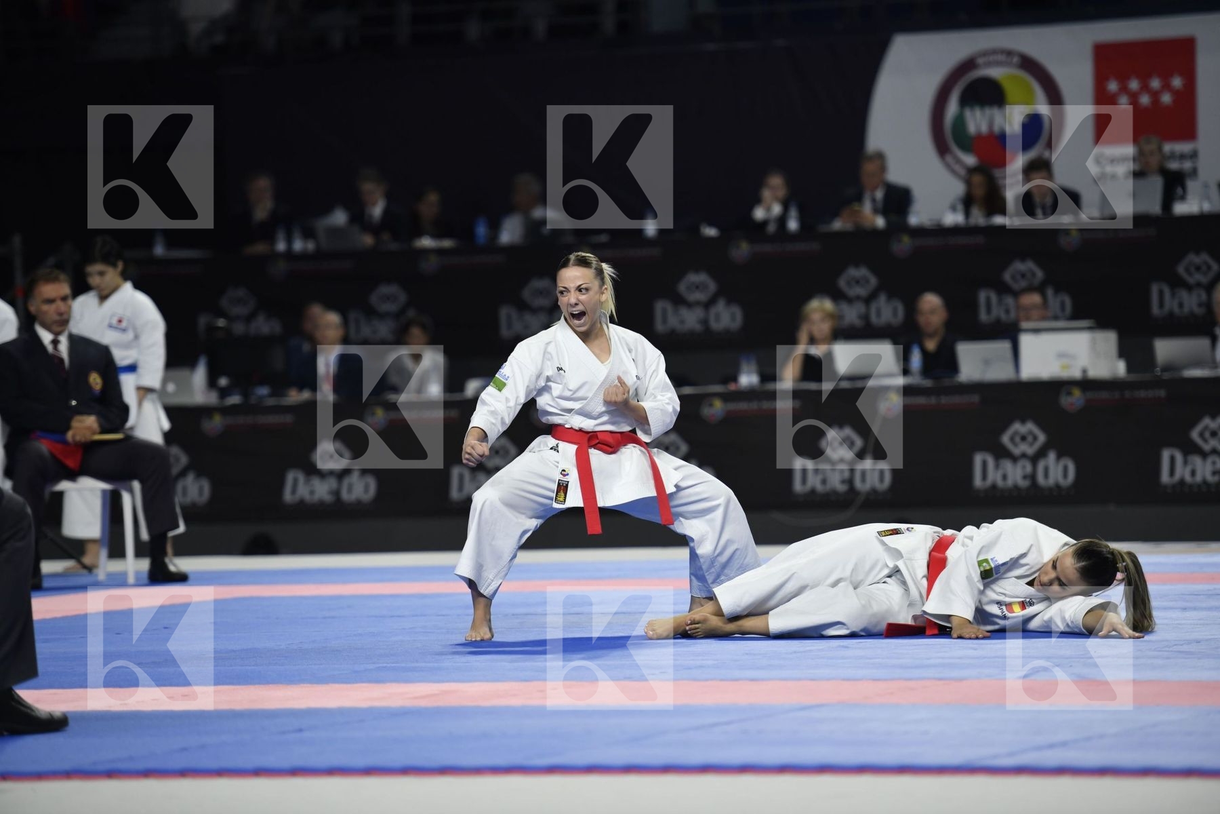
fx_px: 5930
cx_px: 610
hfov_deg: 11.7
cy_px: 407
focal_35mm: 175
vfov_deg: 7.8
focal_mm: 175
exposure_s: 1/800
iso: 800
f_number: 2.8
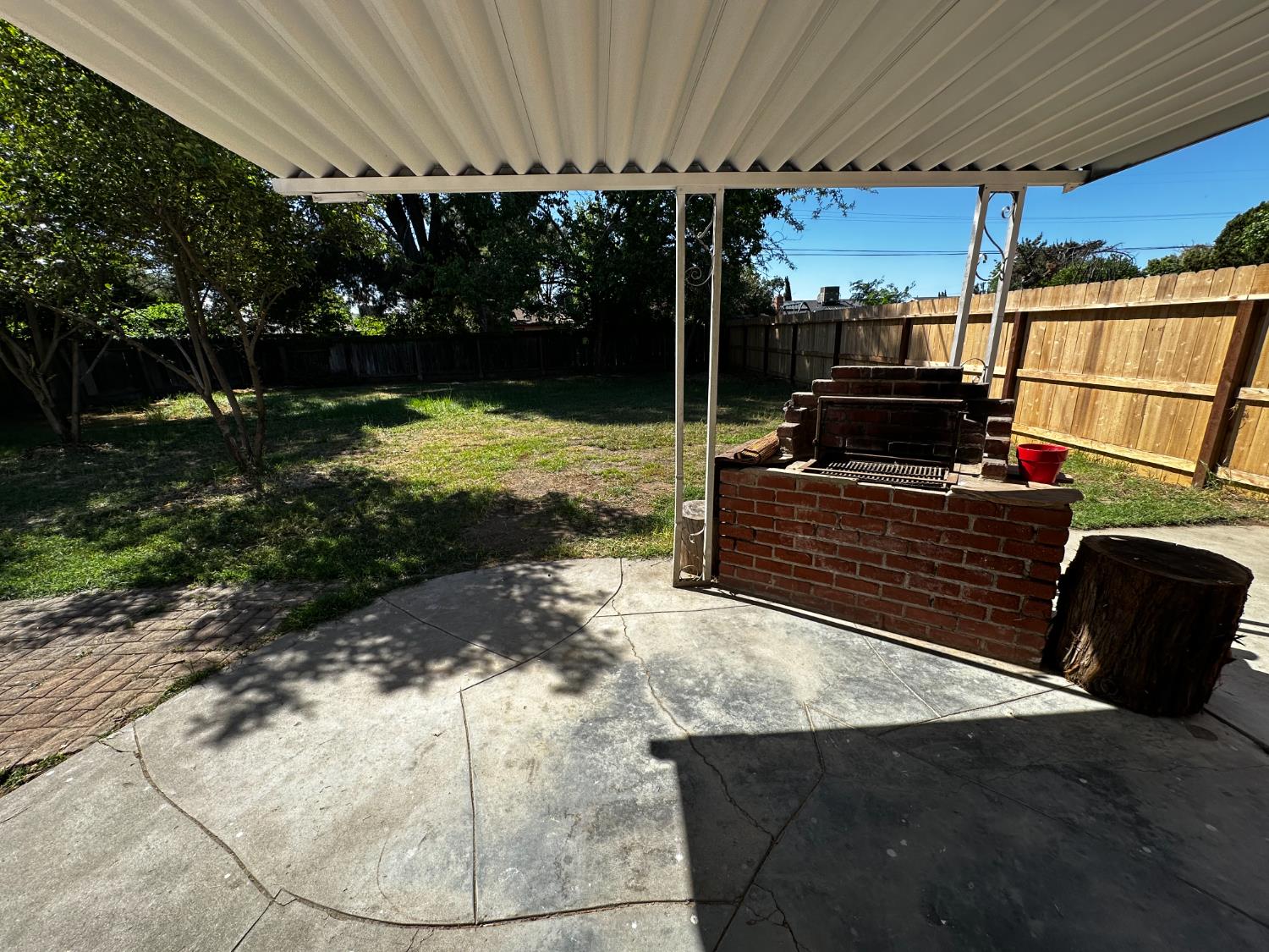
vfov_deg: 85.7
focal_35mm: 14
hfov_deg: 102.1
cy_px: 476
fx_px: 513
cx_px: 634
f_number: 2.2
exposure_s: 1/1014
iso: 50
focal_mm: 2.22
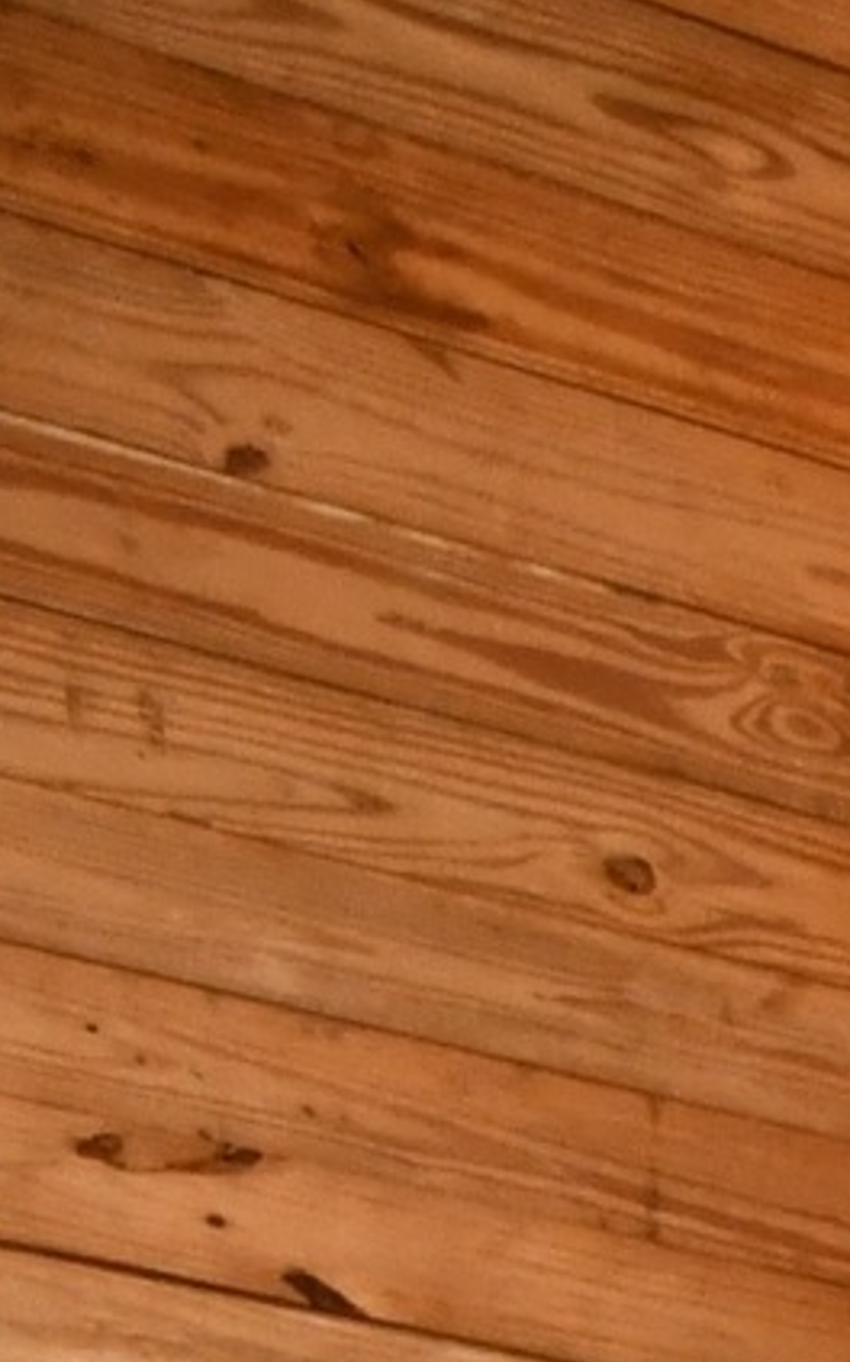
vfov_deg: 13.9
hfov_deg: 7.2
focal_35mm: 111
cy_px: 3155
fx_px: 4118
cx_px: 3719
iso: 1100
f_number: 3.5
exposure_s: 1/125
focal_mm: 10
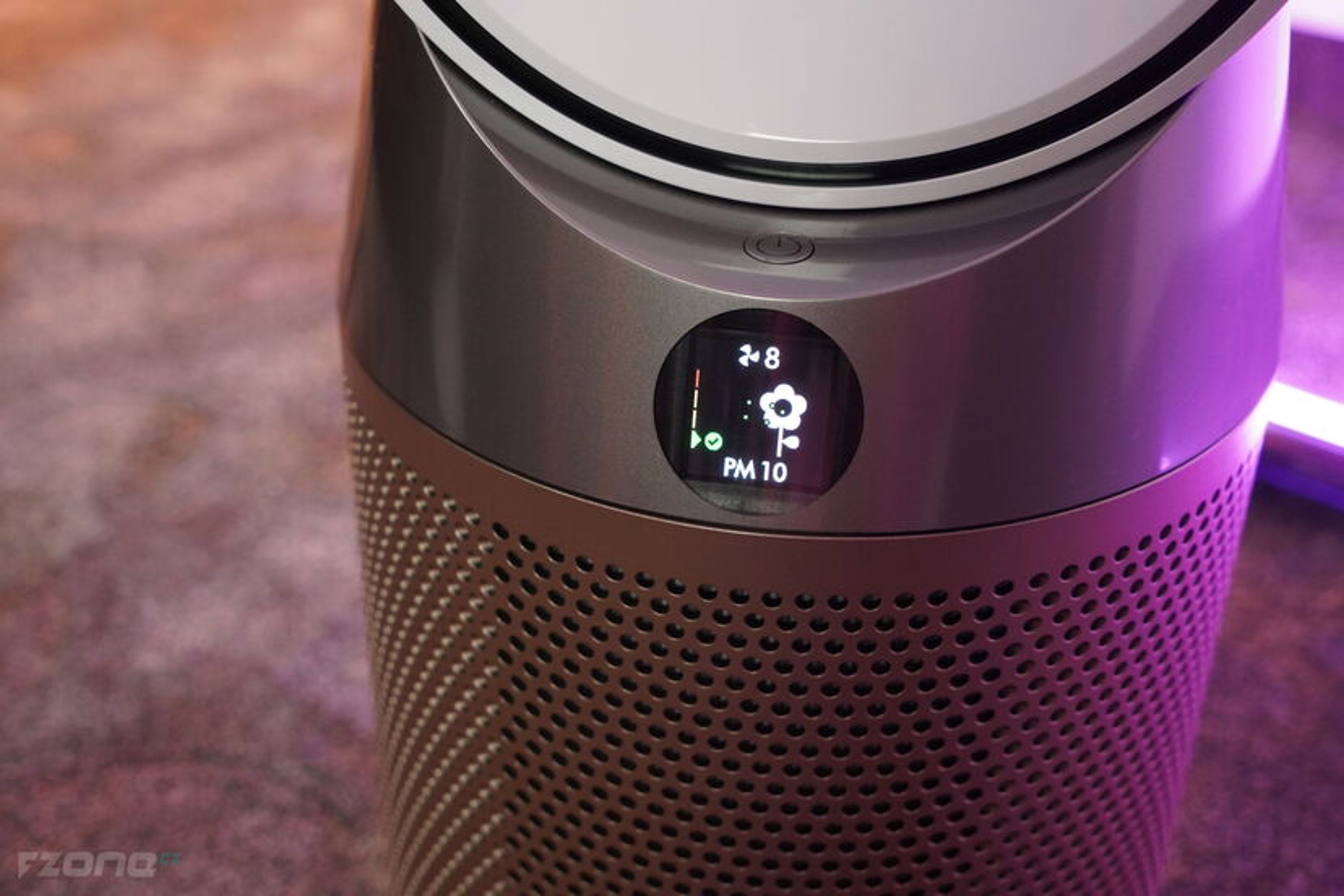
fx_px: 1755
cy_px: 448
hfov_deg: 41.9
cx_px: 672
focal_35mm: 47
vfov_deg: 28.6
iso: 5000
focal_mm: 47
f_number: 7.1
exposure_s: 1/160
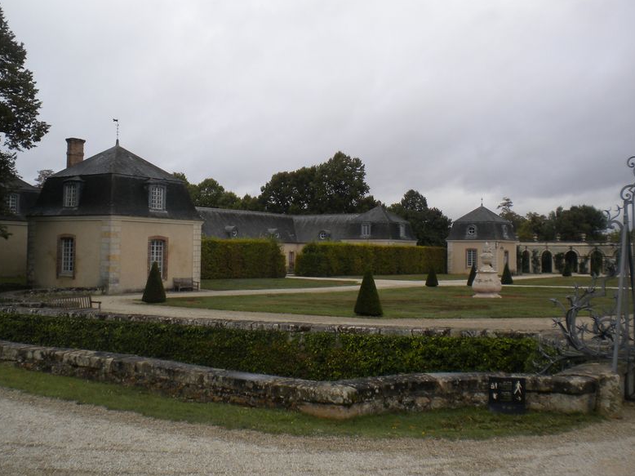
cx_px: 293
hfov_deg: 44.8
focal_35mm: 42
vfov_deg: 34.3
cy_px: 205
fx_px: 770
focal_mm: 6.3
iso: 80
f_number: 4.6
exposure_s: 1/408
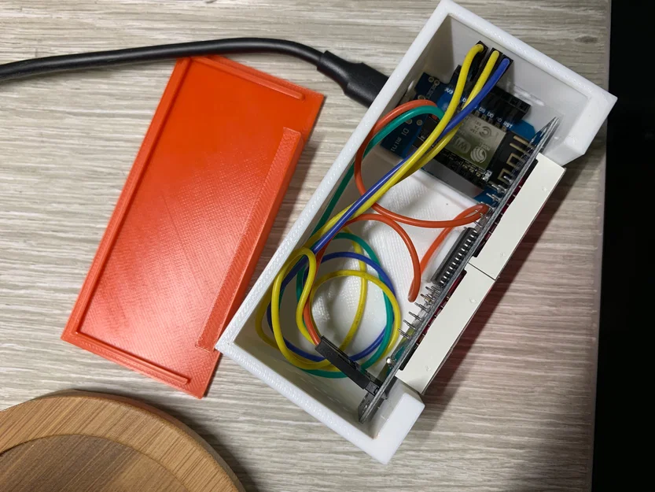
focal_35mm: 26
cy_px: 246
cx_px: 328
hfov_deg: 67.3
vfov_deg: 53.1
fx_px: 492
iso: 80
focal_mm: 4.25
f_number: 1.8
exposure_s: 1/101
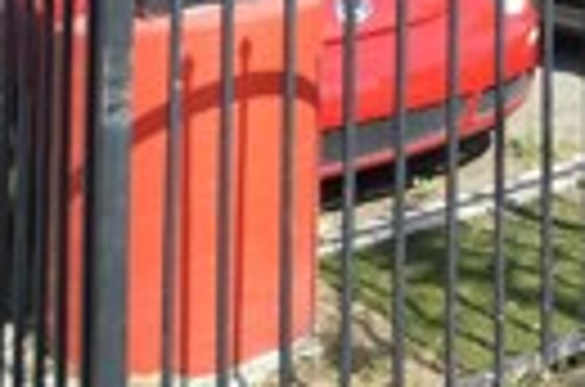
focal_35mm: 74
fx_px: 1200
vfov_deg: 15.4
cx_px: 1170
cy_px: -340
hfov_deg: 18.3
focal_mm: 10
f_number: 6.3
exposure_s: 1/160
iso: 100
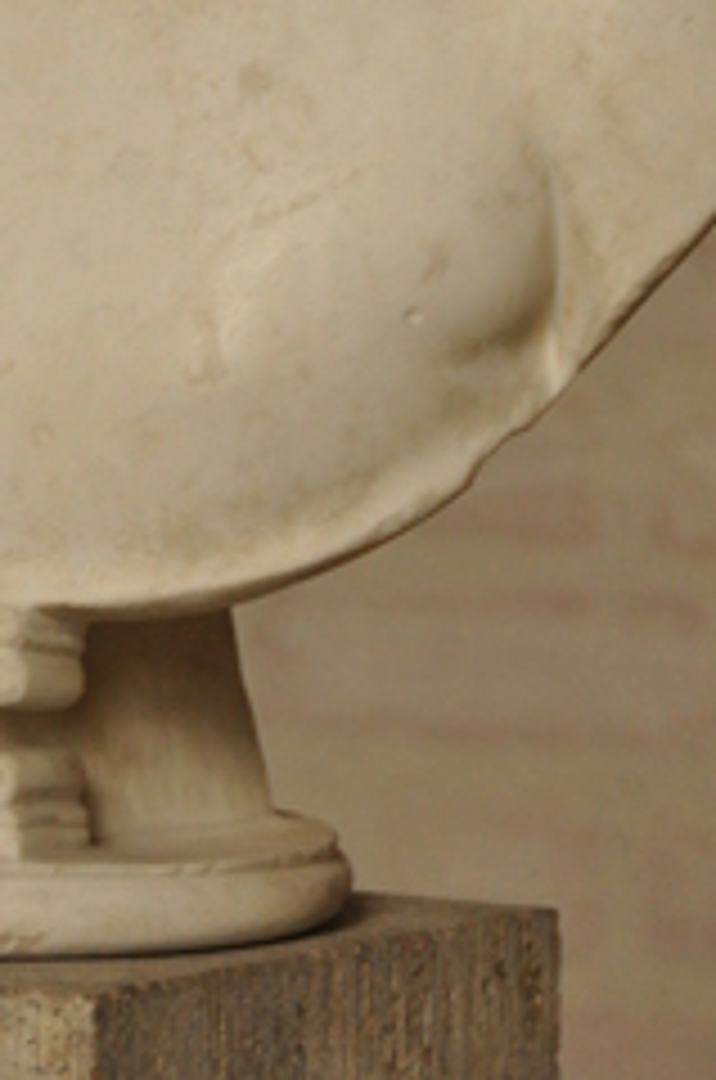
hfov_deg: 3.5
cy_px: -194
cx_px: 43
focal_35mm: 393
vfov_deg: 5.2
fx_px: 11786
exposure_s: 1/125
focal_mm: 95
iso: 1000
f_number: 5.3
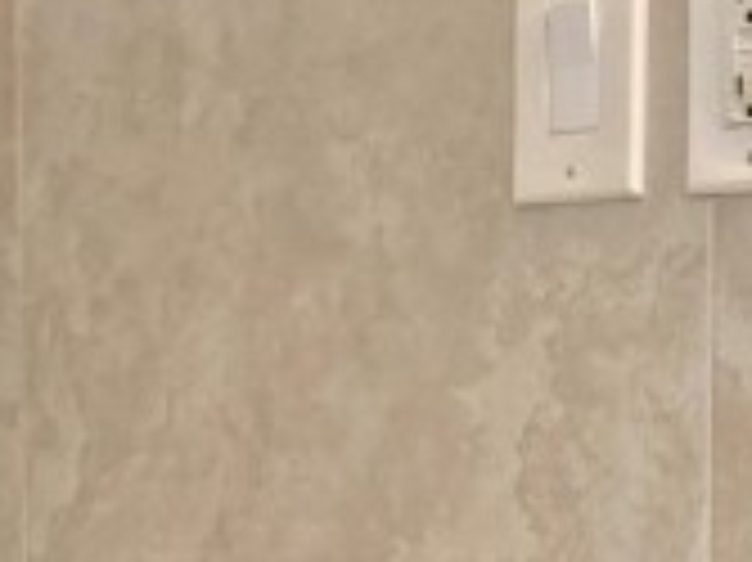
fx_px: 3734
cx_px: 203
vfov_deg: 8.4
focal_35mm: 172
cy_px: 854
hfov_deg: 11.5
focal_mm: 3.99
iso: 80
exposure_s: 1/60
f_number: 1.8
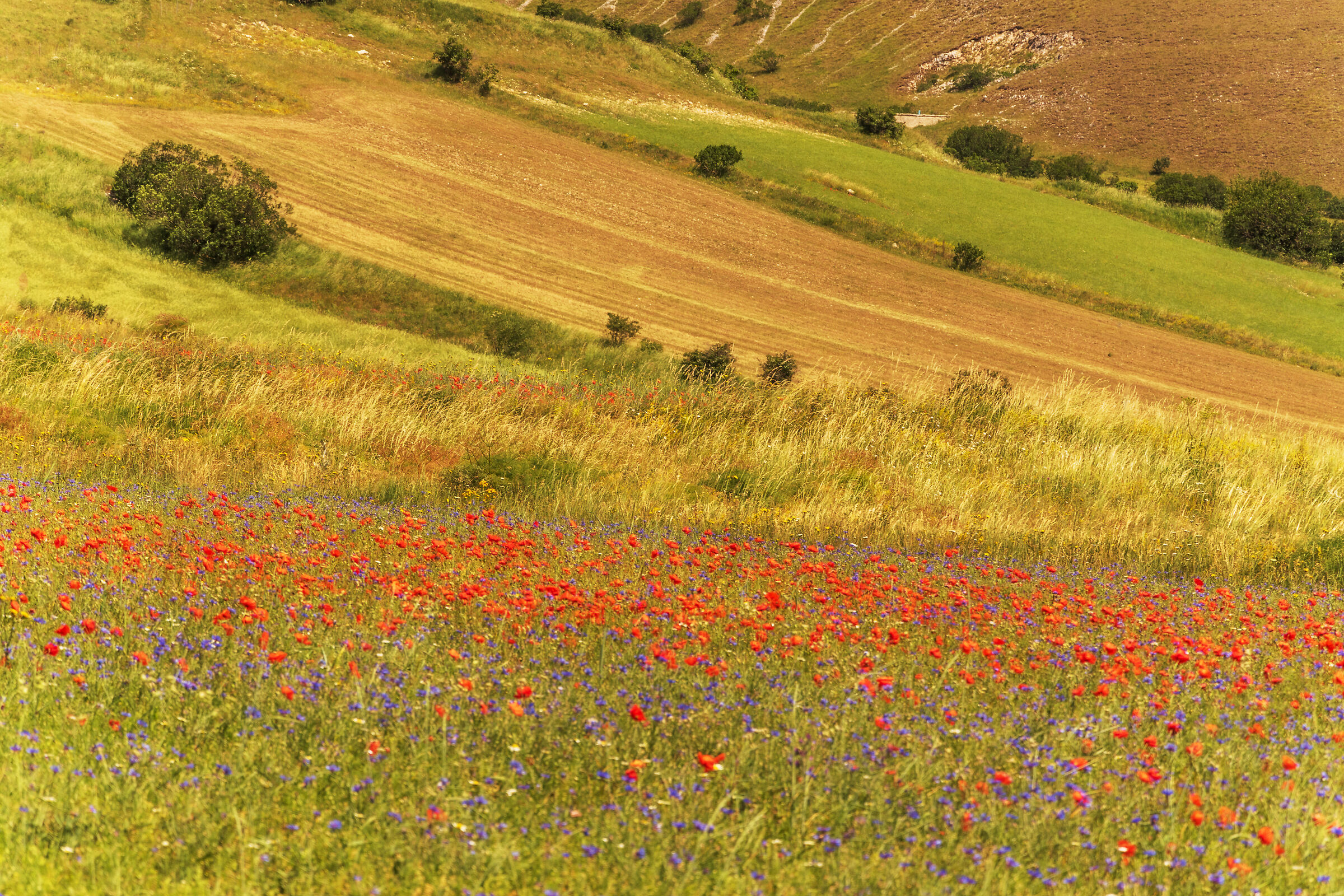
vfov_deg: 8.7
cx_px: 672
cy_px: 448
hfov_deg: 13.0
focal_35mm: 158
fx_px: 5880
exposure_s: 1/125
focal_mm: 105
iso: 100
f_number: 9
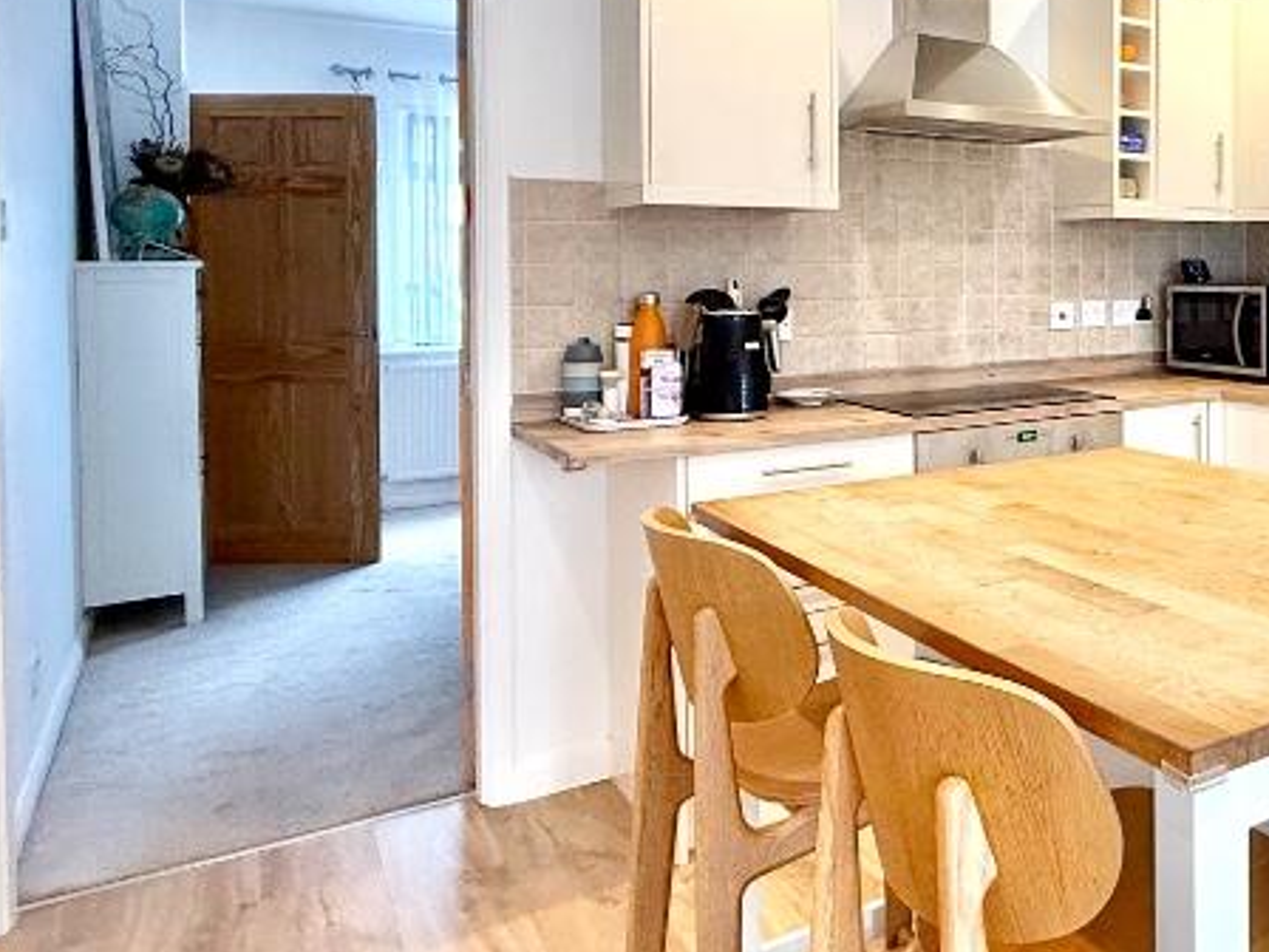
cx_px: 1320
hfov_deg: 45.9
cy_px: 275
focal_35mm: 32
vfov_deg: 43.2
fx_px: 1173
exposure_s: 1/100
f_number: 2.2
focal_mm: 2.22
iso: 250
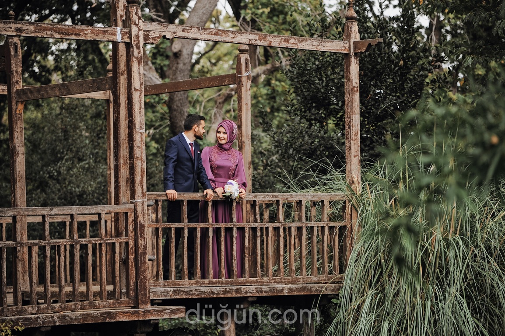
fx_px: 1626
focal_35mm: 116
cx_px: 252
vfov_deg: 11.8
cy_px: 168
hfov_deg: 17.7
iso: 200
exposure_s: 1/125
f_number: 2.8
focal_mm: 116
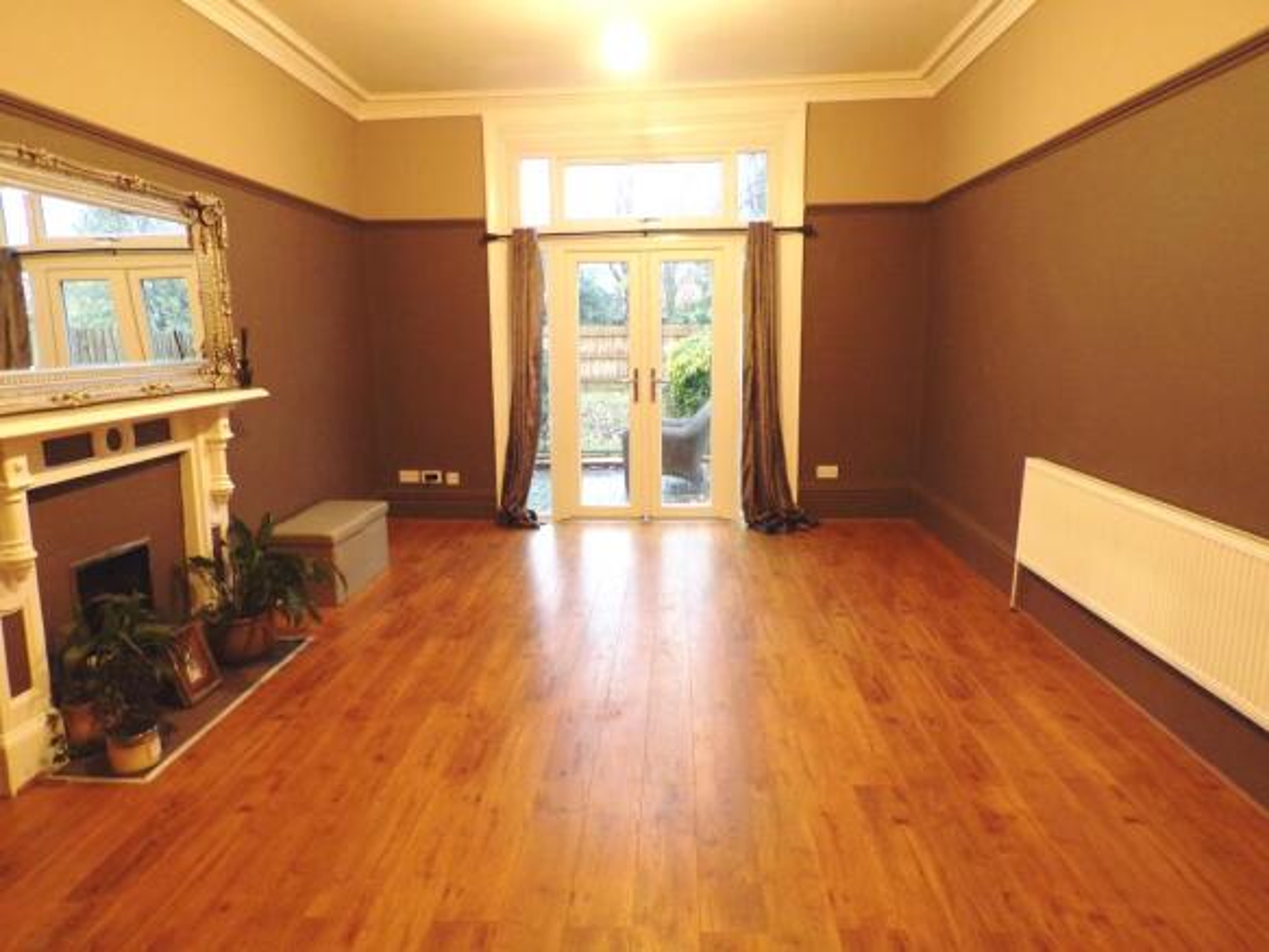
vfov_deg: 56.8
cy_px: 476
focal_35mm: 24
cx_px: 634
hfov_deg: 71.6
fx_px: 880
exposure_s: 1/17
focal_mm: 4.3
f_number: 3
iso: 345
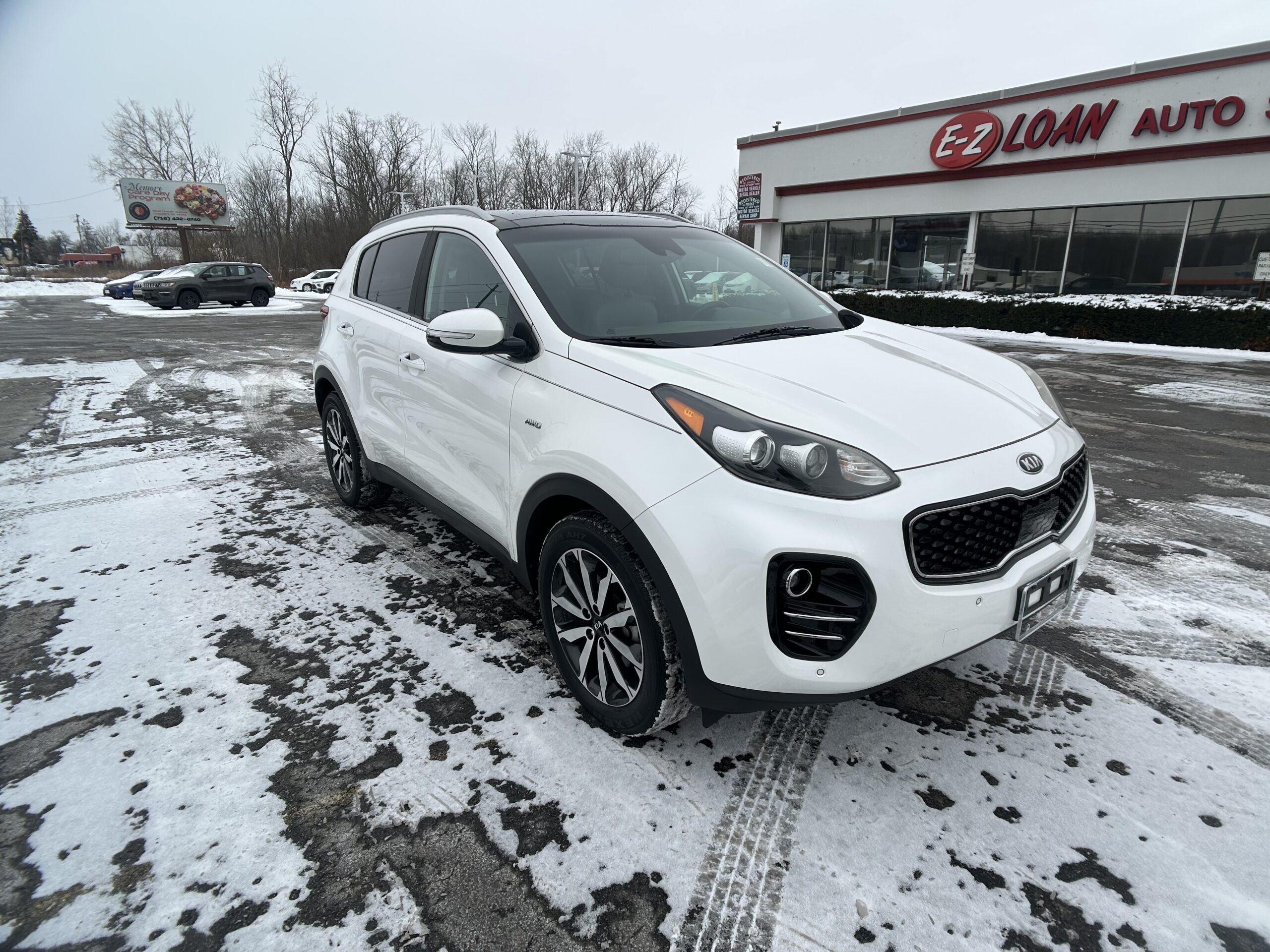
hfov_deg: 67.3
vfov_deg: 53.1
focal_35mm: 26
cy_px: 476
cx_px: 635
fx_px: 954
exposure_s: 1/3356
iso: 50
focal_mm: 5.7
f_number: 1.5
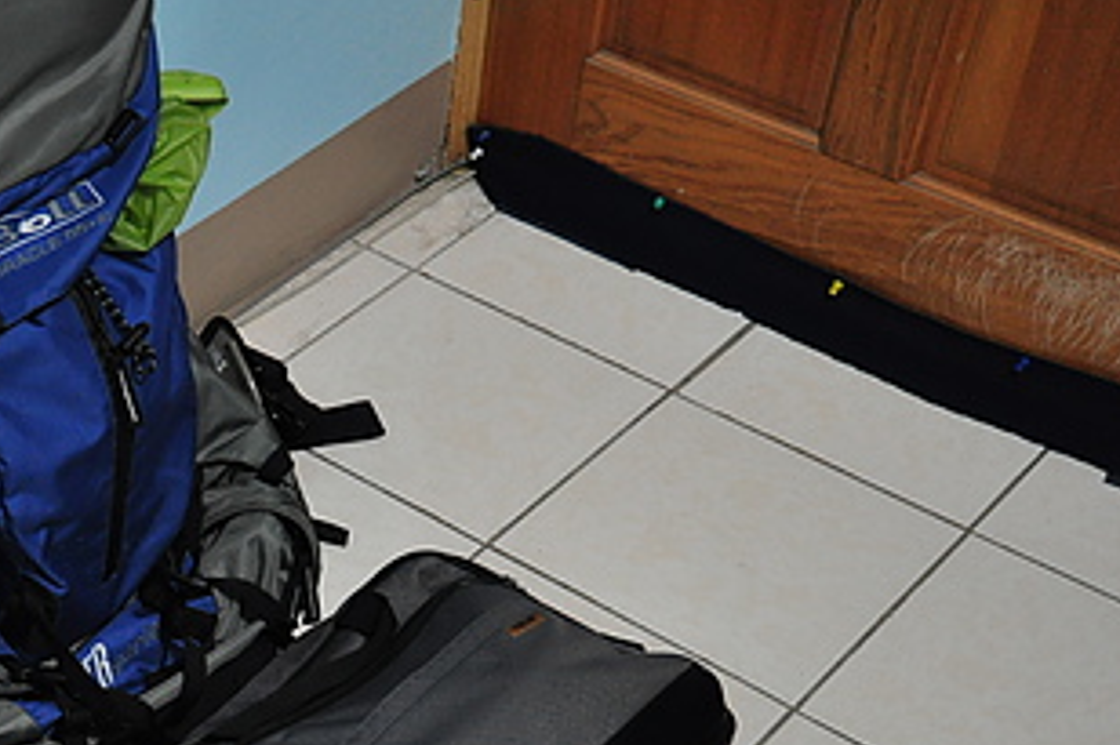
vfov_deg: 18.4
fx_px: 2269
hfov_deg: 26.8
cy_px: 652
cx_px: 105
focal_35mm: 73
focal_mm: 25
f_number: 4
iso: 800
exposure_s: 1/15
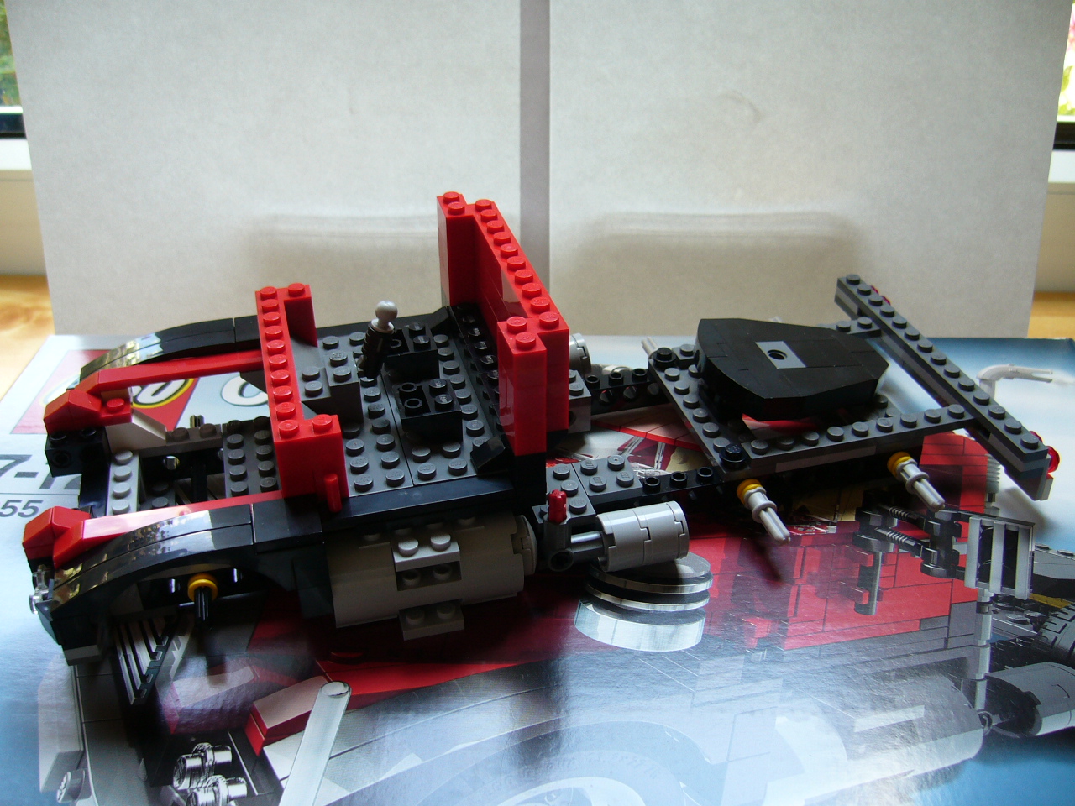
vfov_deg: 40.7
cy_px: 403
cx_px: 538
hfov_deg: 52.6
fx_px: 1087
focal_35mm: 35
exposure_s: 1/40
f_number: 2.8
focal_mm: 5.8
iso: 80
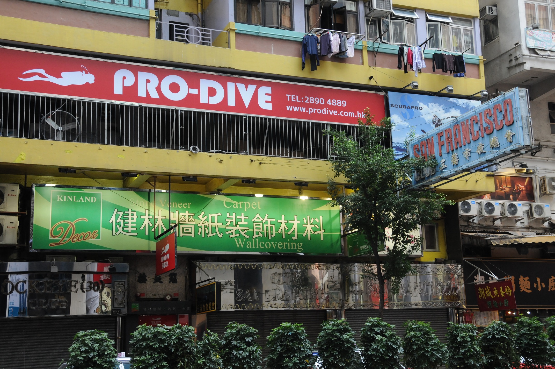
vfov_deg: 28.0
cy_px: 184
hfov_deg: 41.2
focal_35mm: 48
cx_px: 278
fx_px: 739
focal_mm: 32
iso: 800
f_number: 7.1
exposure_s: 1/200
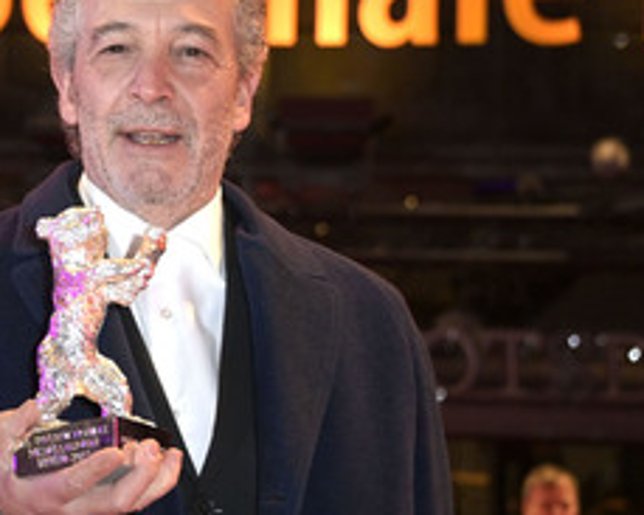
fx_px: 2039
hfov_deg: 17.7
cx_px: 91
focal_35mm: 107
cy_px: 273
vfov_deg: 14.4
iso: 1000
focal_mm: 58
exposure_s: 1/250
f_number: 4.5
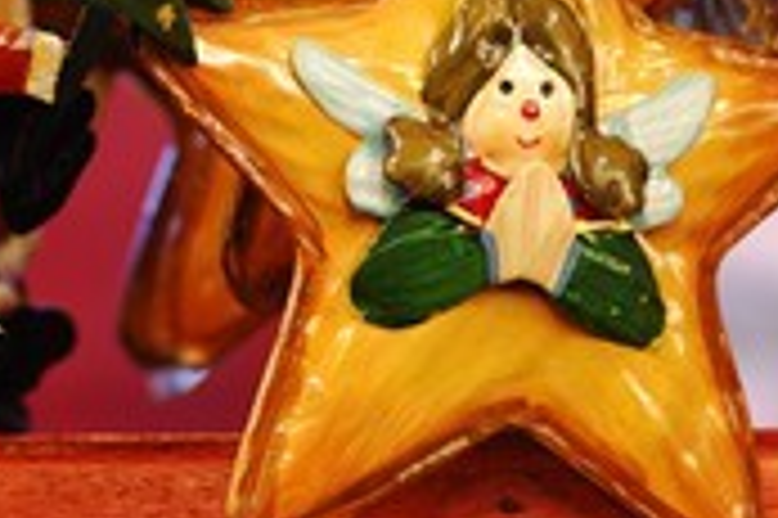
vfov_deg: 5.8
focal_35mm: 237
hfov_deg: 8.6
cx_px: -52
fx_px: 5122
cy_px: 171
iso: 100
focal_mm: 65
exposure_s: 1/2.5
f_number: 6.3
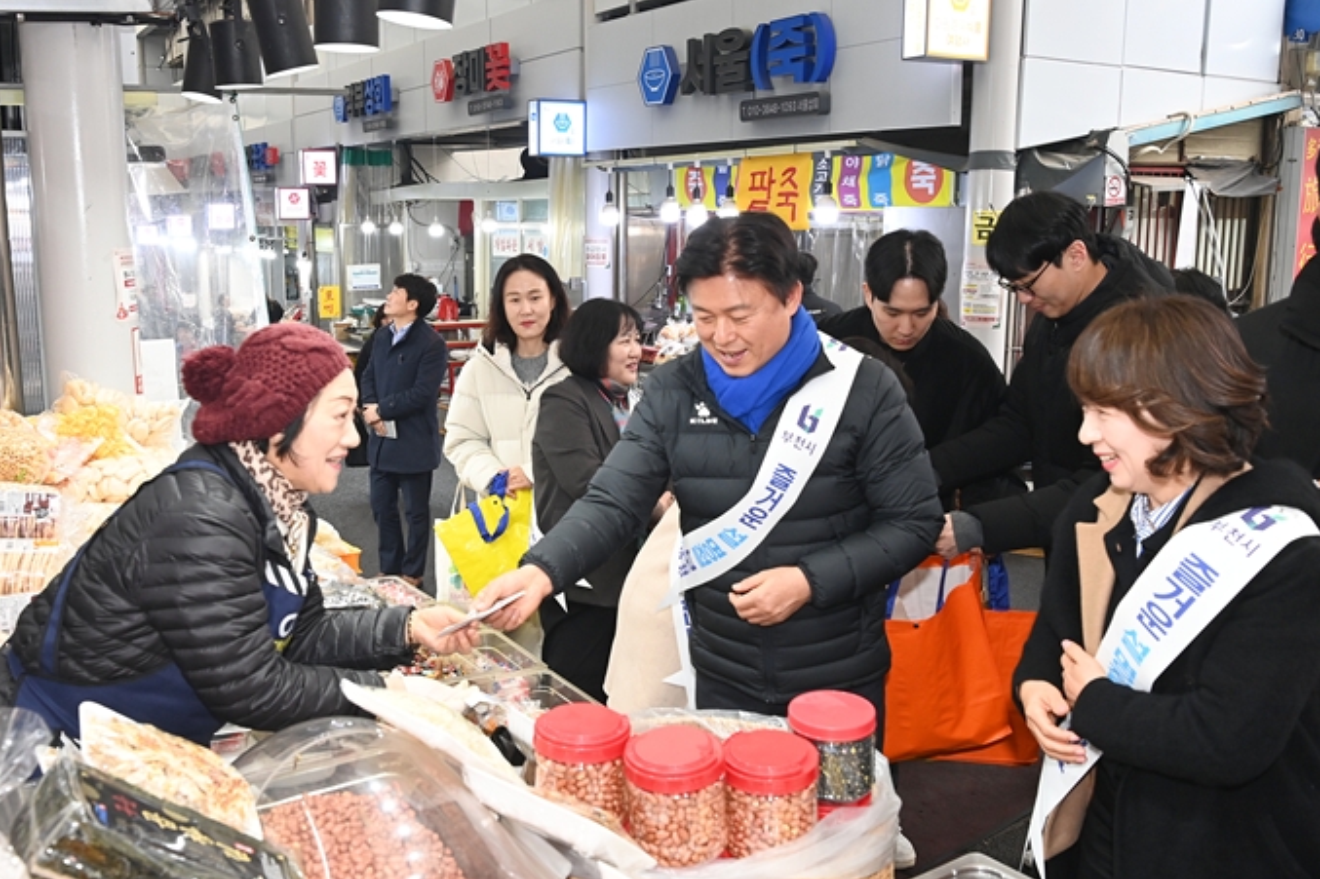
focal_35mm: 30
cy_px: 447
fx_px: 1100
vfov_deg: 43.6
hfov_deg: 61.9
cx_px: 680
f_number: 7.1
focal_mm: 29
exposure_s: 1/200
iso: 2000
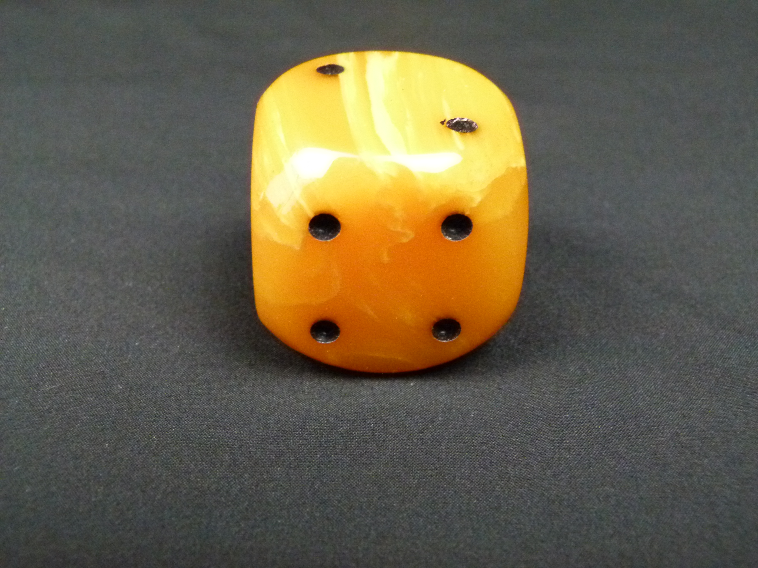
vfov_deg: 36.8
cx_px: 379
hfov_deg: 47.9
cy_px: 284
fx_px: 854
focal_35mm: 39
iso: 800
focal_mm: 7.1
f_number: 3.1
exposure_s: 1/60
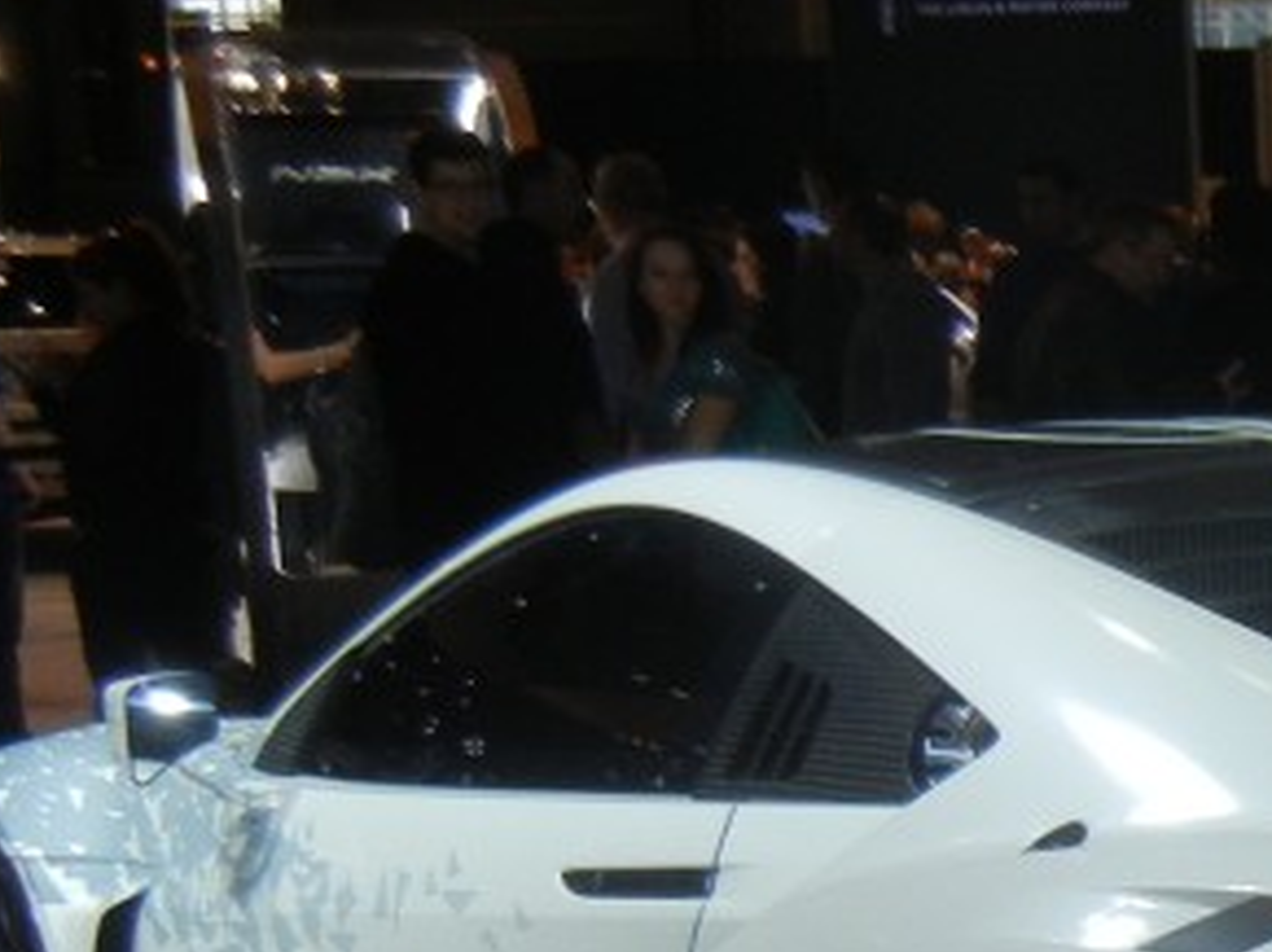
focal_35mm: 106
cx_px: 1895
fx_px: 3892
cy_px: 1049
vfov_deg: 13.7
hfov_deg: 16.9
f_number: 3.5
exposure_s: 1/250
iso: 298
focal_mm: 5.4
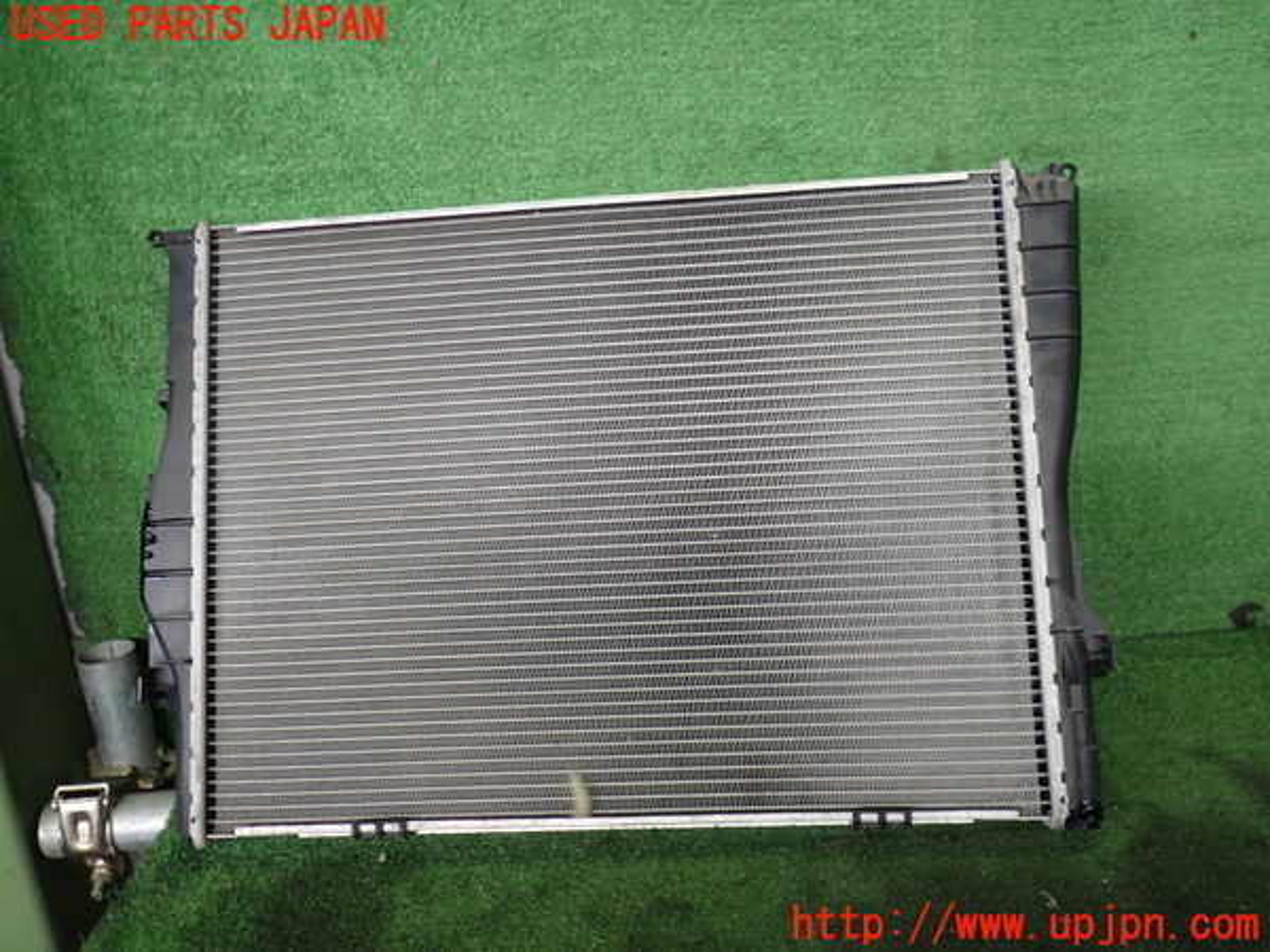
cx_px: 635
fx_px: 1101
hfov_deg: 60.0
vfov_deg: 46.8
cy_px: 476
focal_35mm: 30
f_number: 2.3
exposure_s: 1/60
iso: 200
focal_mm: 5.4
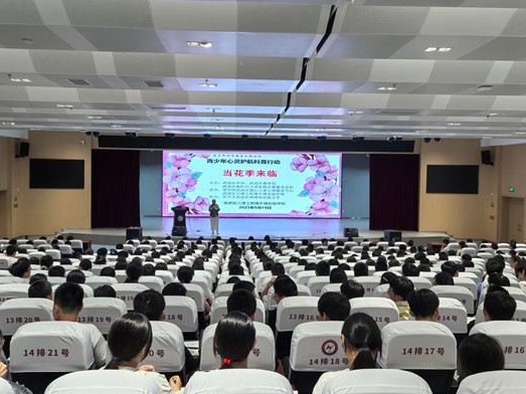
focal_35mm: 31
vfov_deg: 45.4
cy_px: 186
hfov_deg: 58.4
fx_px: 471
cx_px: 255
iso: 50
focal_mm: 5.35
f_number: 1.8
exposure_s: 1/100
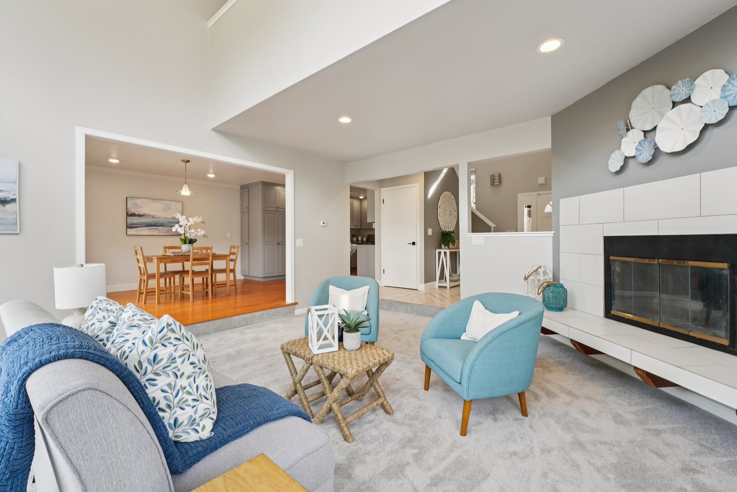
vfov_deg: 77.3
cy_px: 233
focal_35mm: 15
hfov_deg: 100.4
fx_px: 307
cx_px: 373
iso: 640
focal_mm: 14
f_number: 8
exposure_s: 1/80
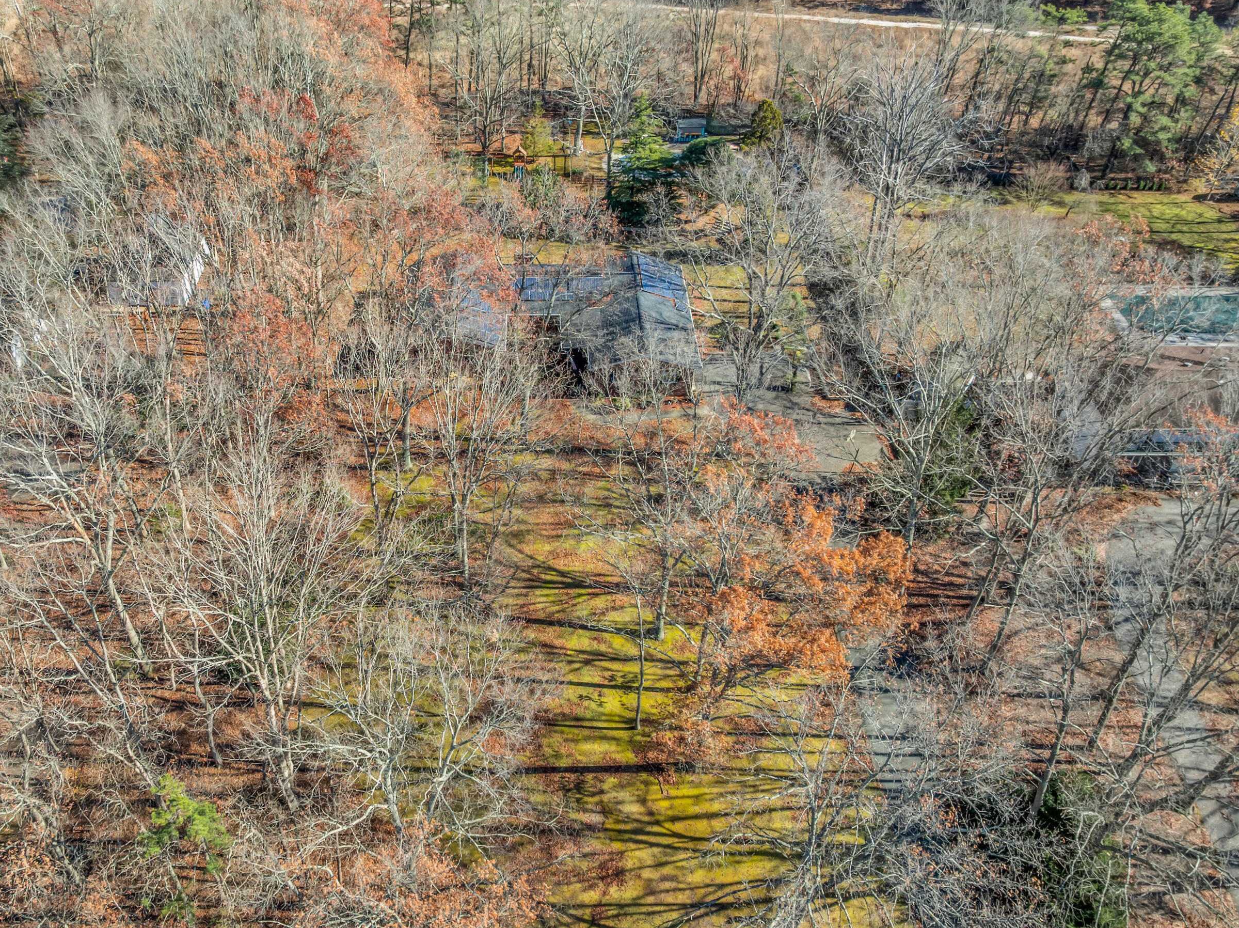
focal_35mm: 30
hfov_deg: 59.3
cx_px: 476
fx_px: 1073
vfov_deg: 46.6
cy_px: 544
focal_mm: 12.29
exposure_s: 1/400
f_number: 2.8
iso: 100
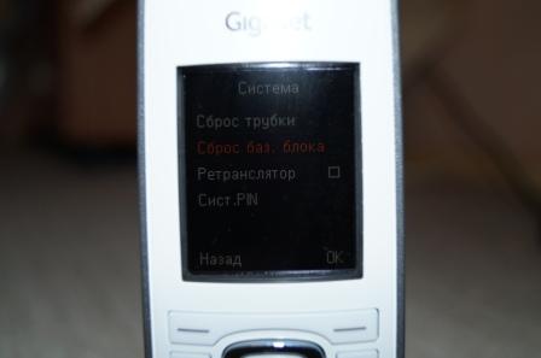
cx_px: 270
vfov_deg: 29.8
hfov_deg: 43.7
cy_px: 179
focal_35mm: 45
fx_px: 675
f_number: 4.5
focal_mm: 30
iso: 100
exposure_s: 1/160
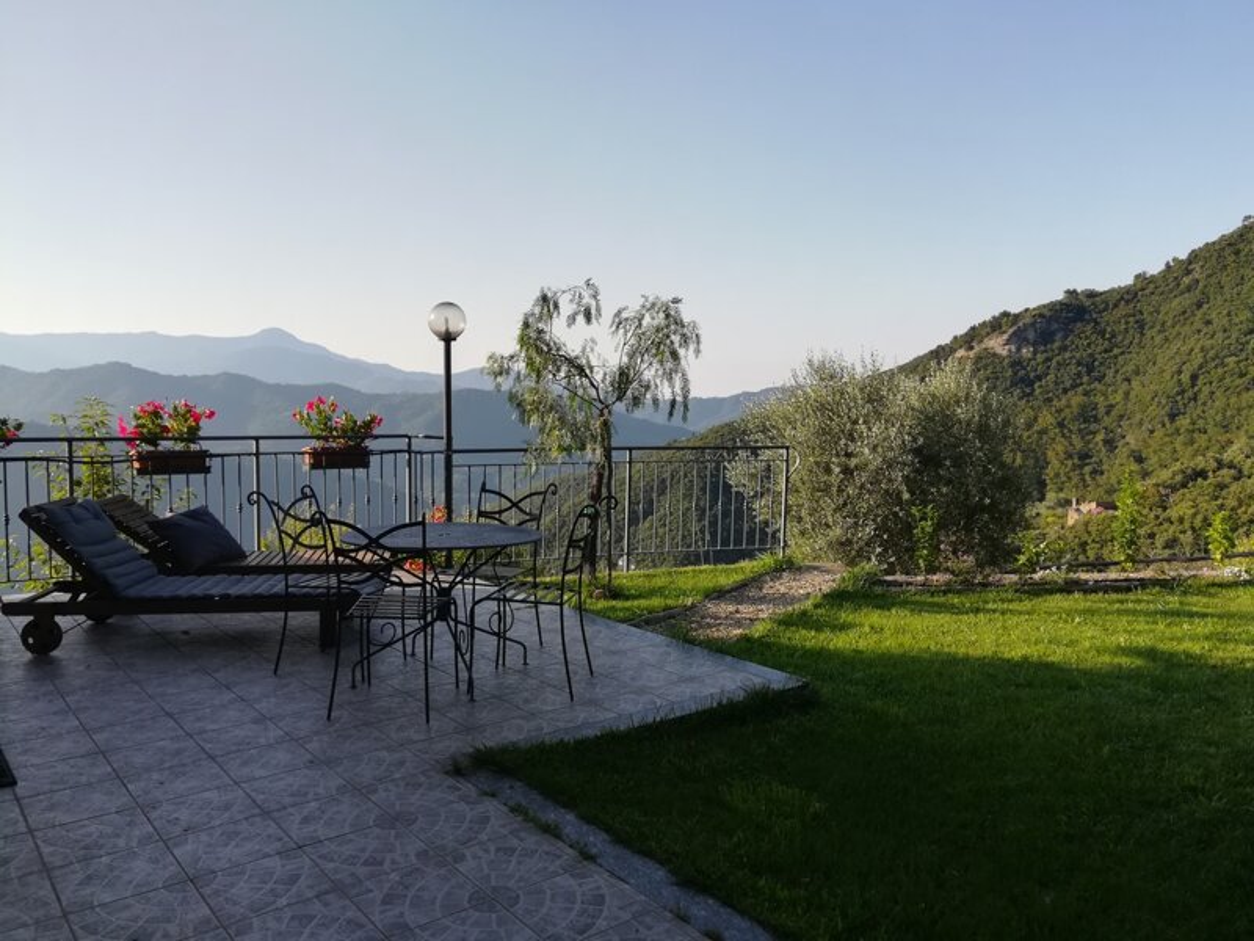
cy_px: 470
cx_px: 627
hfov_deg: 67.3
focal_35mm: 26
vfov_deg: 53.1
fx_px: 942
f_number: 2.2
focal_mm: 3.83
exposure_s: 1/360
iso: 50
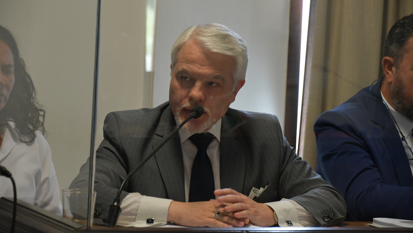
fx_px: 1807
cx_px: 207
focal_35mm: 165
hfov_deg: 13.0
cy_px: 111
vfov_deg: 7.4
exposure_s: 1/160
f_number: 5.6
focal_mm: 105
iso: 2500
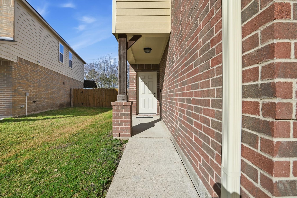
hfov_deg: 96.8
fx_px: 132
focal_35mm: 16
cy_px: 99
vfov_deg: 73.7
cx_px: 148
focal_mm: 16
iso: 200
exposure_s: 1/2500
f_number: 8
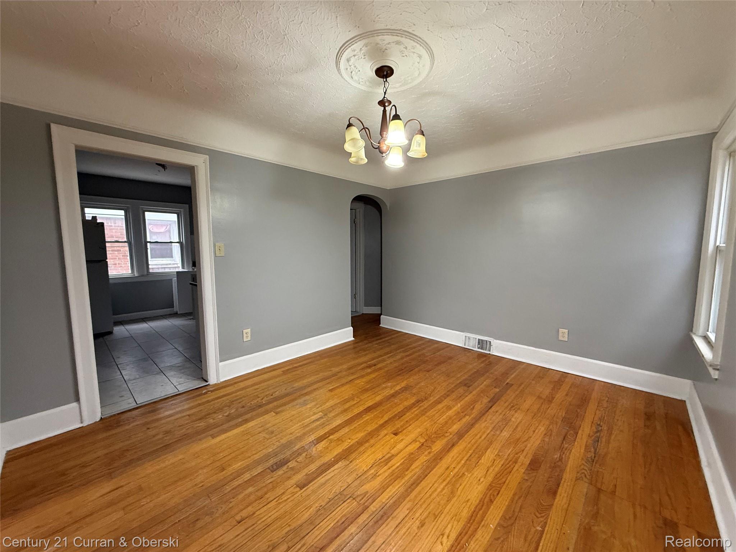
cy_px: 276
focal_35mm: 14
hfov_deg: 102.1
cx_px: 368
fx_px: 298
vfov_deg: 85.7
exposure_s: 1/60
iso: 400
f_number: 2.2
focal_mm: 2.22
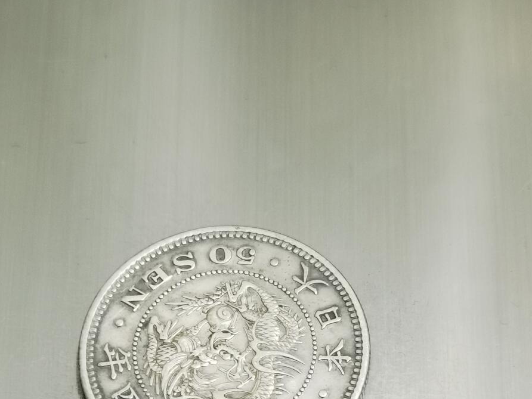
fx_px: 1675
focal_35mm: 109
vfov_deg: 13.2
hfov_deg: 18.0
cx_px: 259
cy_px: 484
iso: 125
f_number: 1.9
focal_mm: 6.67
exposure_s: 1/100
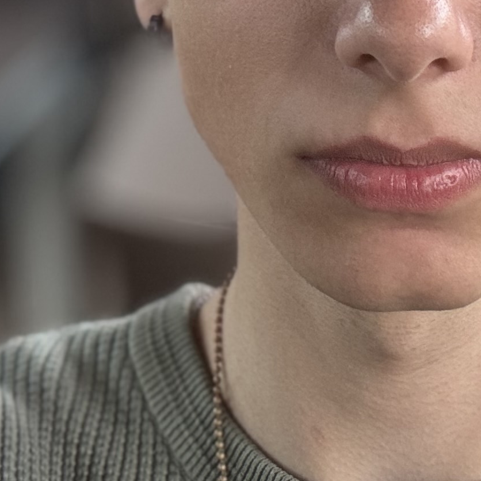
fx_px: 1541
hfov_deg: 17.5
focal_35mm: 98
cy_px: -156
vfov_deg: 16.7
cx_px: 419
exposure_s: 1/91
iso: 80
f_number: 1.9
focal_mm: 2.69
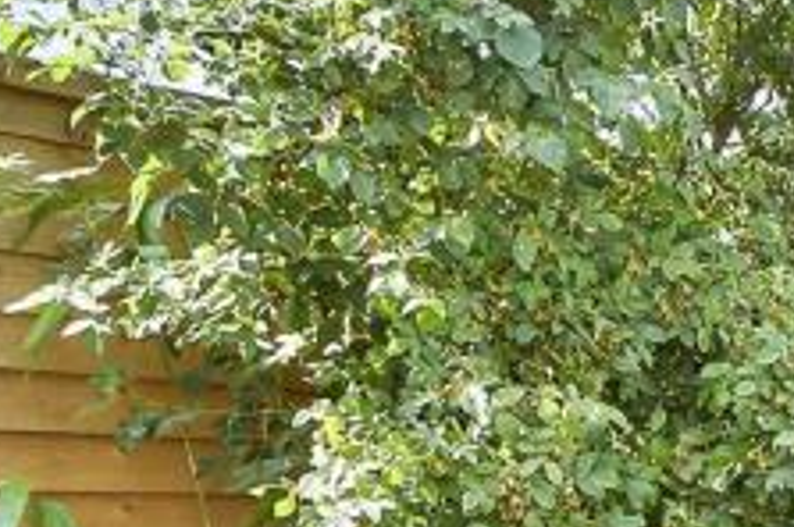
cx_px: 1168
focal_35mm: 69
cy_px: 532
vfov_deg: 19.1
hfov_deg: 23.7
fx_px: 1520
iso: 640
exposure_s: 1/400
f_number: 10
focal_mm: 10
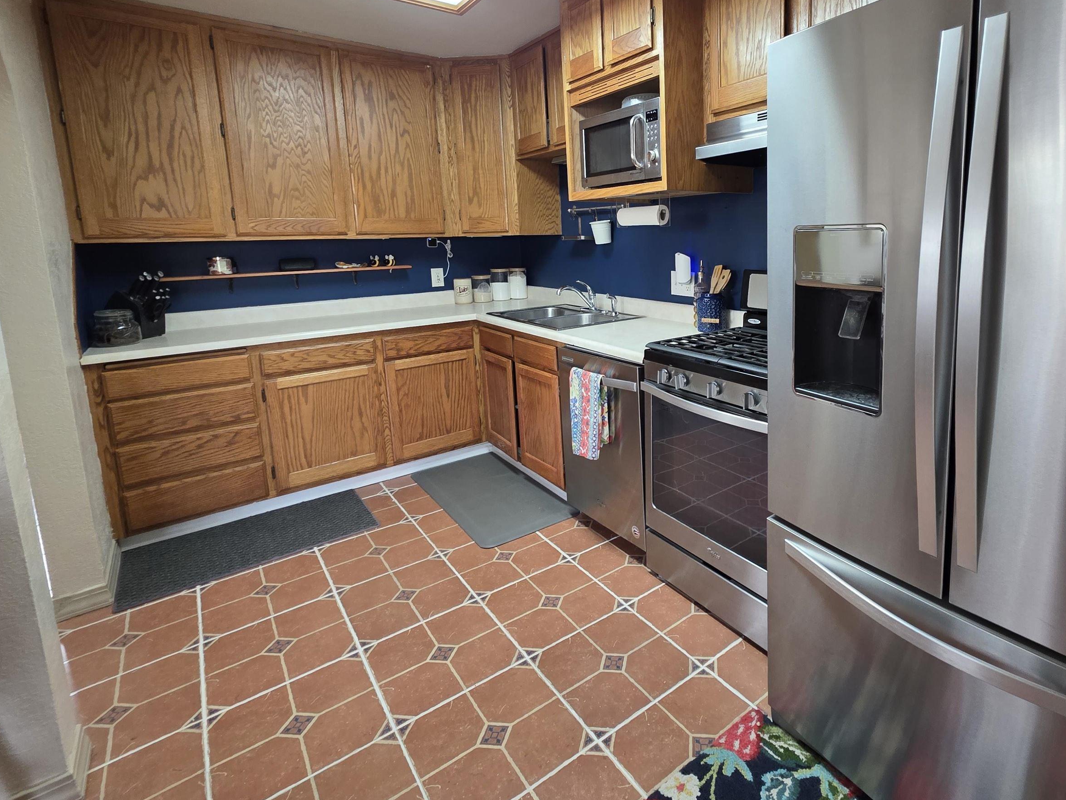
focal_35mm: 17
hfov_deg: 89.6
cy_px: 322
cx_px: 650
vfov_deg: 74.0
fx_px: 524
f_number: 1.9
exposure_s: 1/60
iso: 200
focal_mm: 2.2
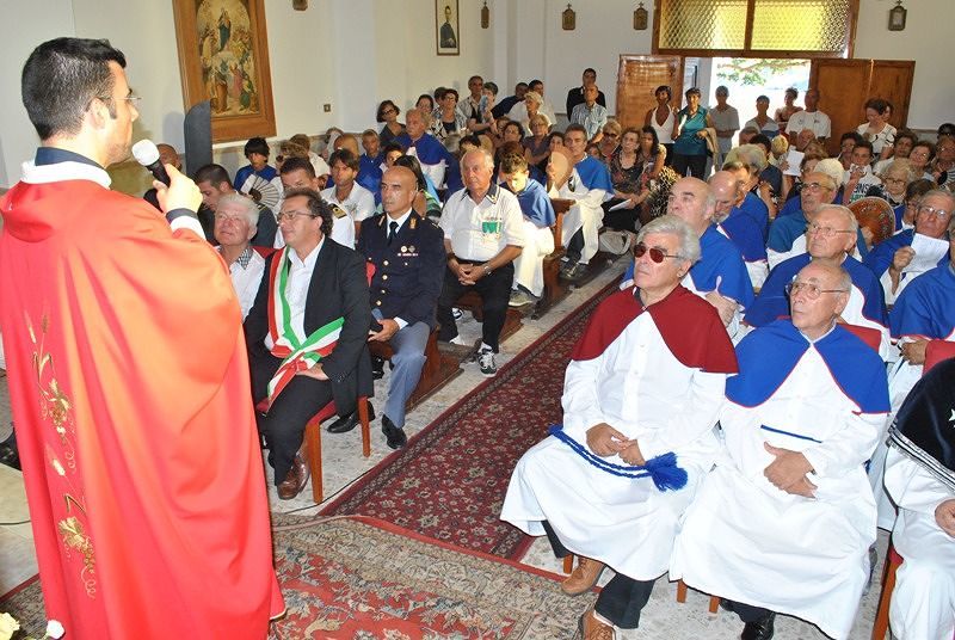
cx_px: 478
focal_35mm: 27
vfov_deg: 48.1
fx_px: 717
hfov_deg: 67.3
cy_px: 320
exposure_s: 1/50
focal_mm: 18
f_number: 10
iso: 800
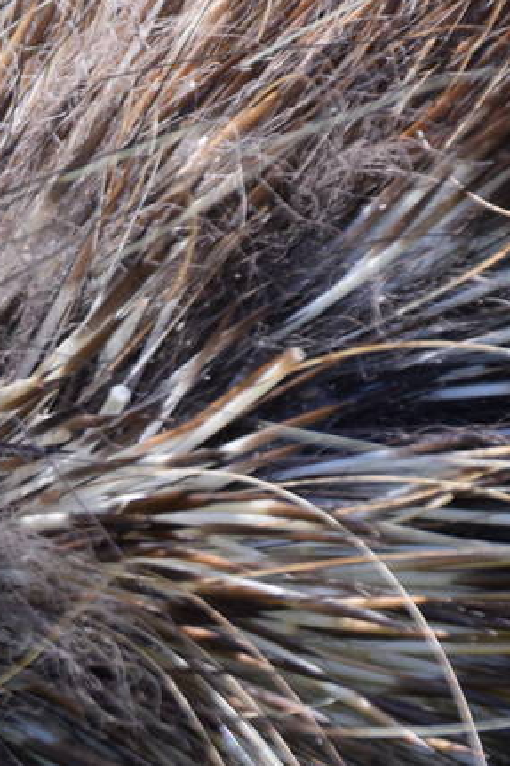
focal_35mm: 696
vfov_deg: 3.0
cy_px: 756
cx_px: -283
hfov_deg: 2.0
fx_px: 14798
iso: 800
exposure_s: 1/1000
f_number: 4.8
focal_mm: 125
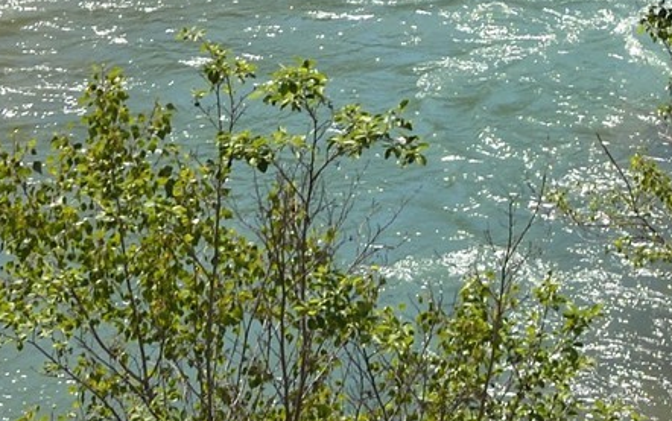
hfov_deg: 8.4
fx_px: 4564
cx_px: 701
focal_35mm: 249
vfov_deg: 5.0
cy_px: -916
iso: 200
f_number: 14
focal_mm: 45
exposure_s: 1/250
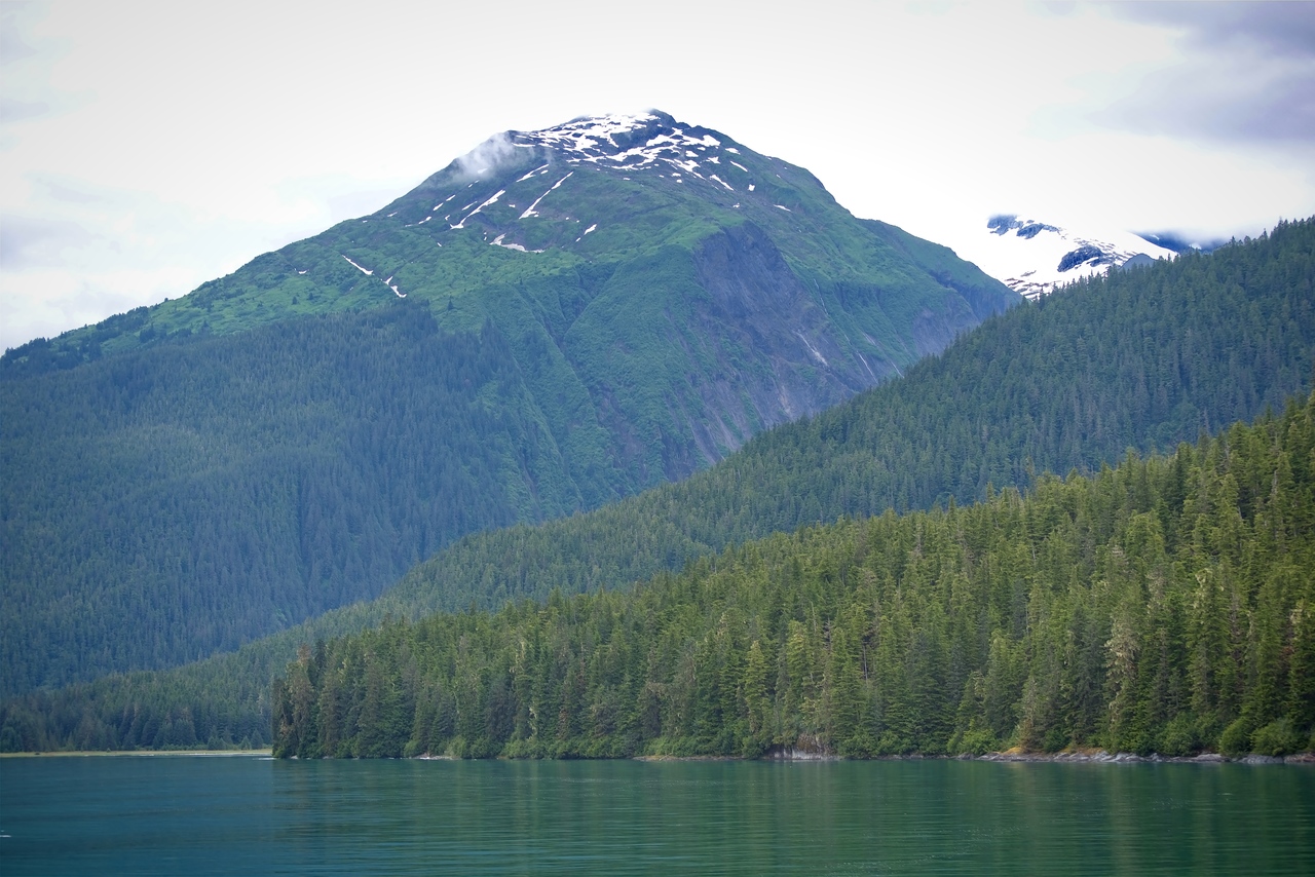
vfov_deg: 17.1
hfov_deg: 25.4
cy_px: 438
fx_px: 2923
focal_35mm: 80
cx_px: 658
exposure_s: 1/160
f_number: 5.6
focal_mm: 80
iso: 100
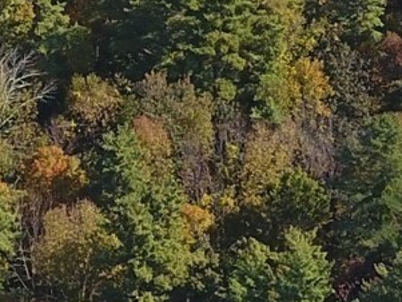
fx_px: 1580
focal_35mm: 136
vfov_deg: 10.2
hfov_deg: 14.1
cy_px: -279
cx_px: 463
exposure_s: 1/415
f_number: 2.8
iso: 100
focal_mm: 3.61
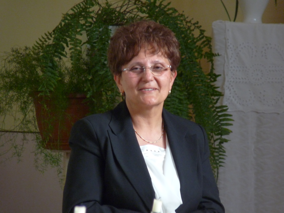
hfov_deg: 4.1
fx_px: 3987
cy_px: 106
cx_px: 142
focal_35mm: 486
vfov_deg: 3.1
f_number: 4.4
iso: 400
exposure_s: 1/125
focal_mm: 86.4
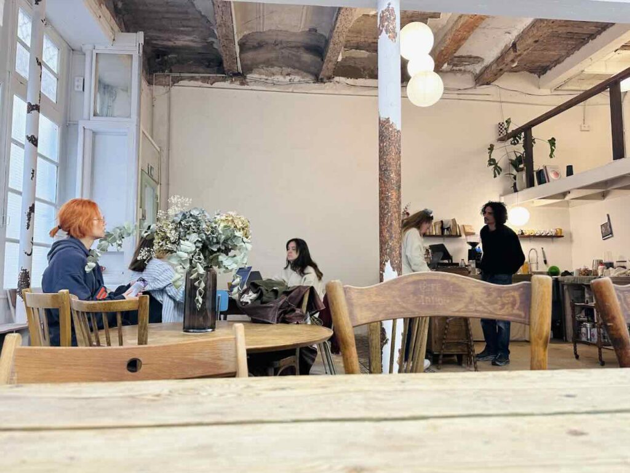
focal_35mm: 24
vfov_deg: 56.8
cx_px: 315
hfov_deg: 71.6
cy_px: 236
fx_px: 437
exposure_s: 1/100
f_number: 1.78
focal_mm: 6.86
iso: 200
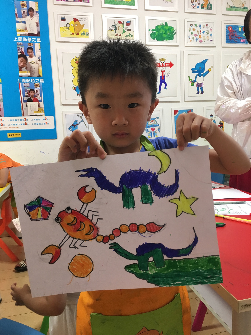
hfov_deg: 48.2
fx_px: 280
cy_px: 168
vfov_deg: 61.7
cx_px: 126
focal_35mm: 29
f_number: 2.2
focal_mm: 4.15
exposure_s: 1/17
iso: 50
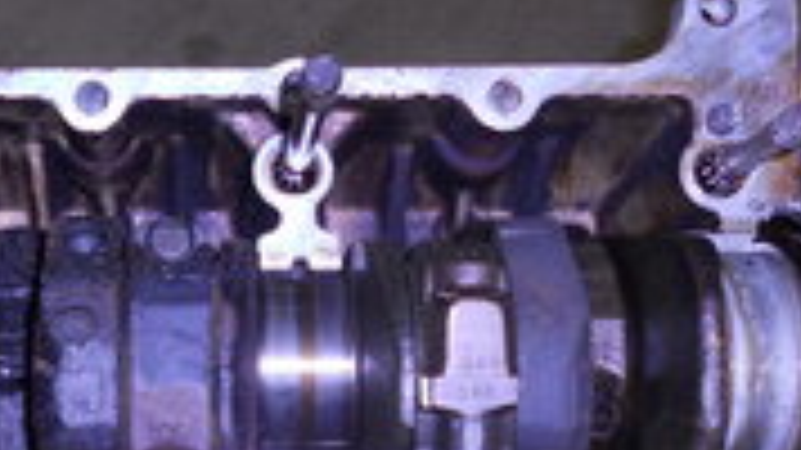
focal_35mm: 66
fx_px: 1401
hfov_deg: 31.3
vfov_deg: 17.8
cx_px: 194
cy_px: 454
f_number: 3.2
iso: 80
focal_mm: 4.9
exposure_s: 1/25
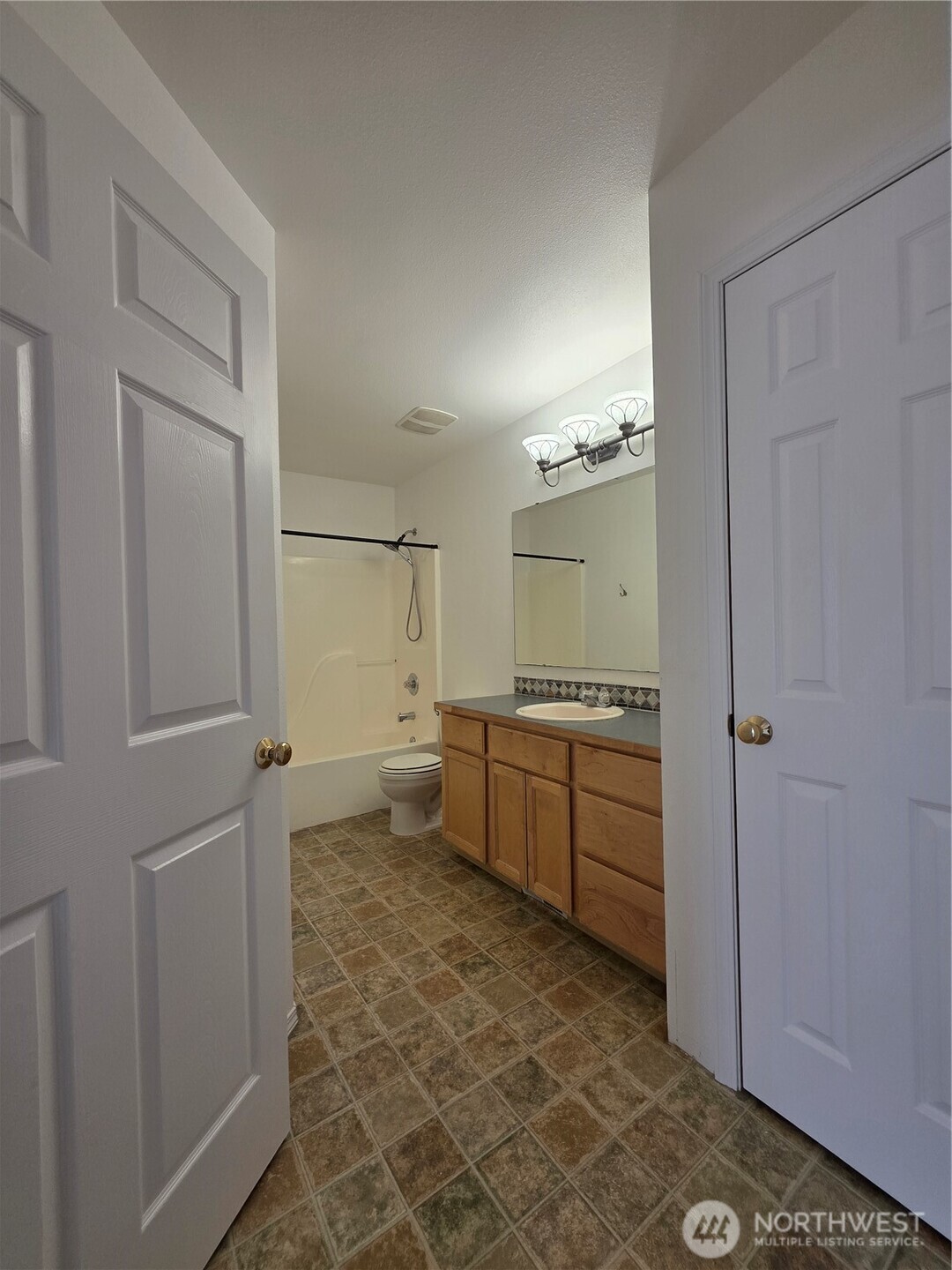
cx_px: 476
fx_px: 477
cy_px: 635
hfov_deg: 89.9
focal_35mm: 13
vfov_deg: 106.2
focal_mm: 2.2
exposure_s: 1/120
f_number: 1.9
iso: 100
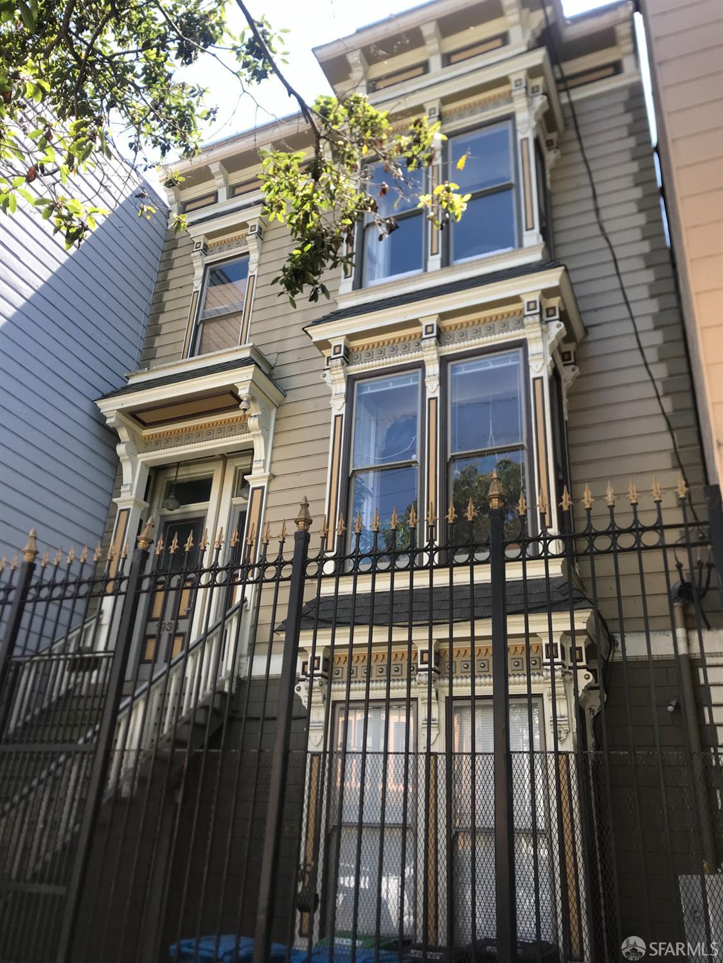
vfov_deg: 63.4
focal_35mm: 28
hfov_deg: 49.7
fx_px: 780
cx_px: 362
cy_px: 482
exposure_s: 1/353
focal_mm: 3.99
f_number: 1.8
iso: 20
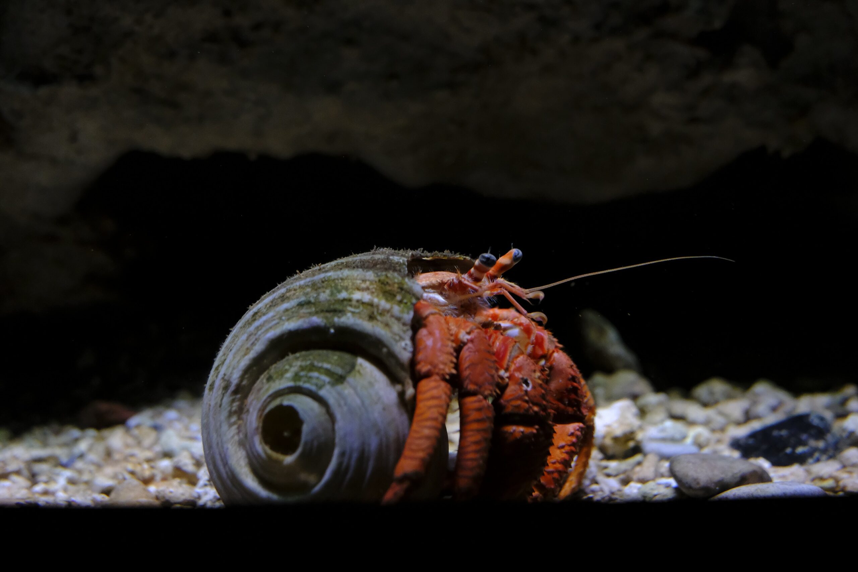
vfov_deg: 40.0
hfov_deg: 57.2
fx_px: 786
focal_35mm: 33
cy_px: 286
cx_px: 429
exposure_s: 1/125
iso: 6400
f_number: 3.2
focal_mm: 22
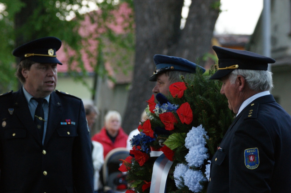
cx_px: 146
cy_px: 96
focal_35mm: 202
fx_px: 1636
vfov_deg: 6.8
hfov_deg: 10.2
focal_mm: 135
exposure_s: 1/125
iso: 800
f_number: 5.6
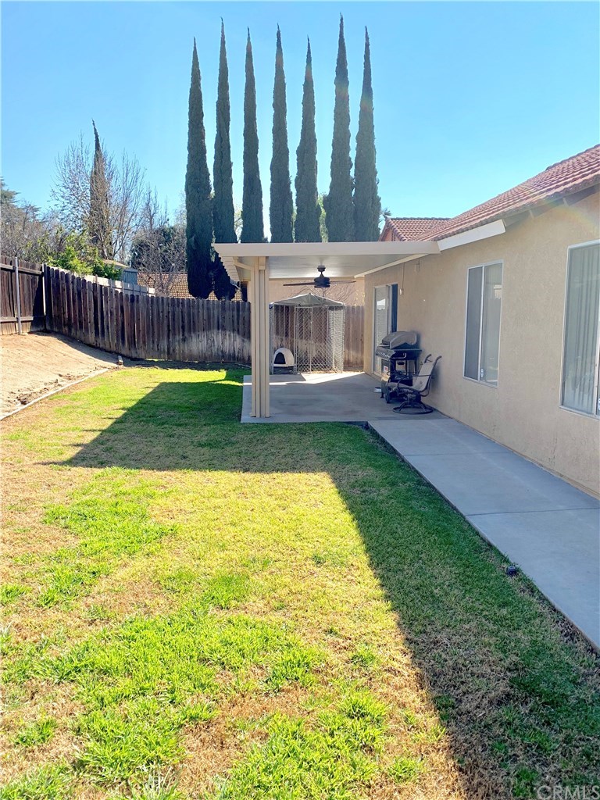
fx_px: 601
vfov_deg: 67.3
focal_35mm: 26
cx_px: 300
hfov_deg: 53.1
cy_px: 400
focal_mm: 4.25
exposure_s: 1/1779
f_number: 1.8
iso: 25
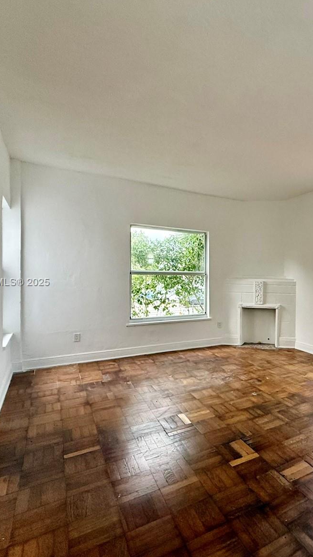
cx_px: 279
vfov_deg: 83.8
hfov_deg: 48.3
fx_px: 310
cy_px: 283
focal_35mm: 21
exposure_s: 1/99
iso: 200
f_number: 2.2
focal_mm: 2.22
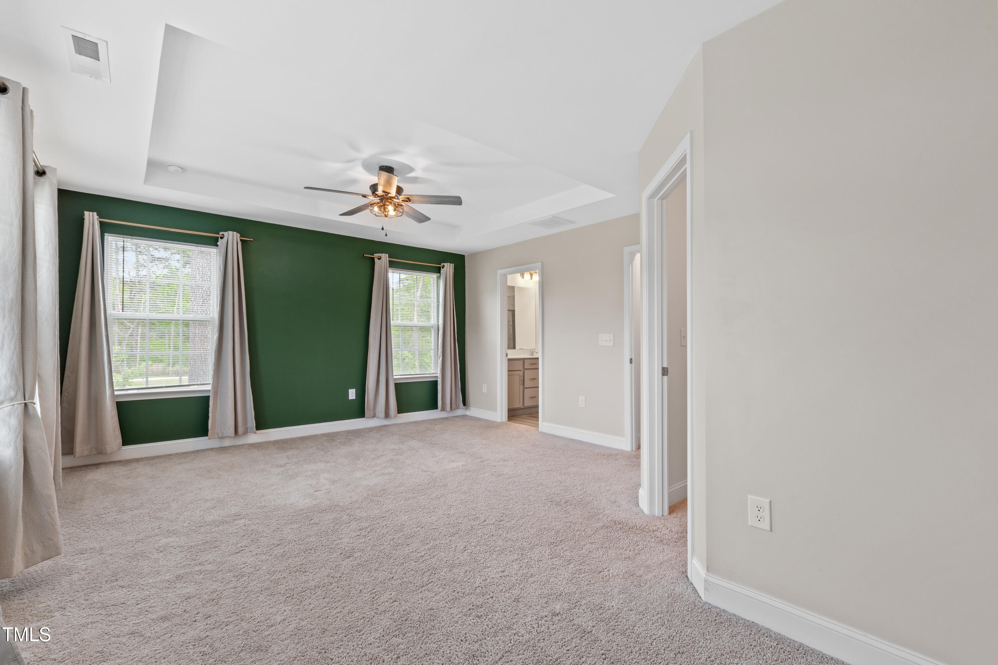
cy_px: 332
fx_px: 416
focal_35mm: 15
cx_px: 499
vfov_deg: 77.3
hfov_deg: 100.4
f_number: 8
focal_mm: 10
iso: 100
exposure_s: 1/3
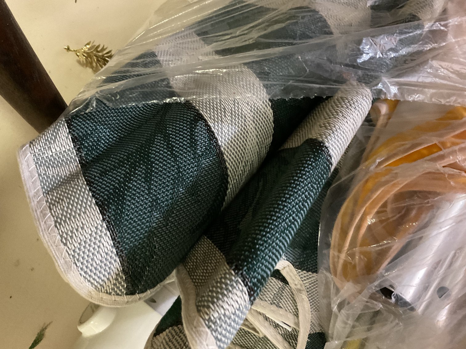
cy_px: 174
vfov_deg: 48.2
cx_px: 233
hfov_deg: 61.7
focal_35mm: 29
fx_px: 390
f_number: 1.8
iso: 500
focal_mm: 3
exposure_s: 1/24
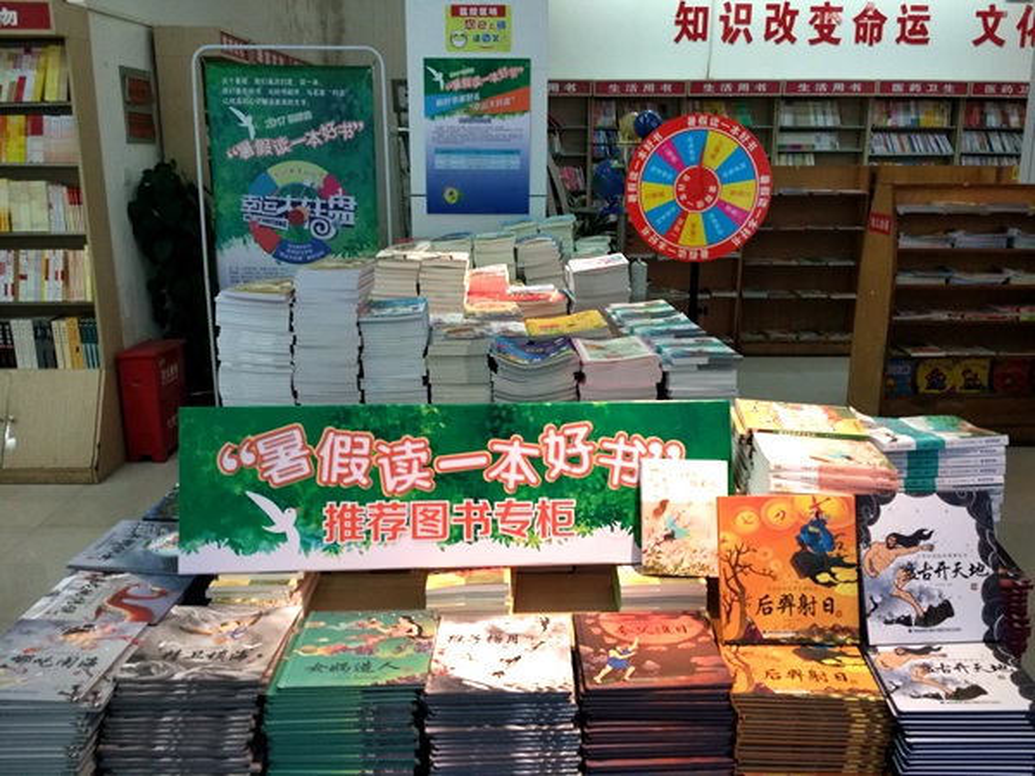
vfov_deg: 46.8
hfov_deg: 60.0
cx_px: 518
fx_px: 897
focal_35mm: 30
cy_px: 388
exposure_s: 1/33
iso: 319
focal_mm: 4.12
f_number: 2
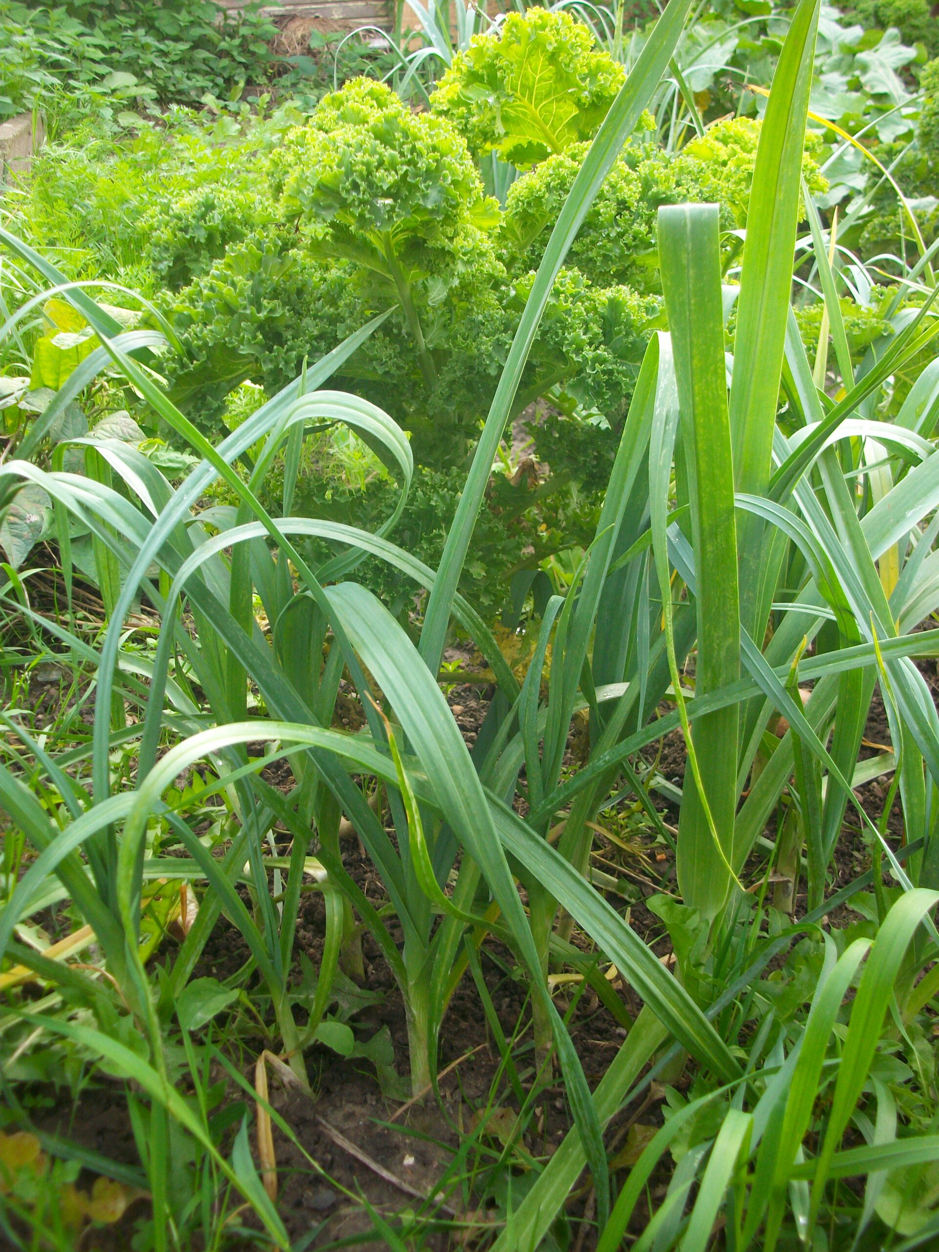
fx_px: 1411
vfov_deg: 47.9
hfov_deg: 36.8
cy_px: 626
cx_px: 470
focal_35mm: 39
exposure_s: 1/50.3
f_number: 3.2
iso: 107
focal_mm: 7.1
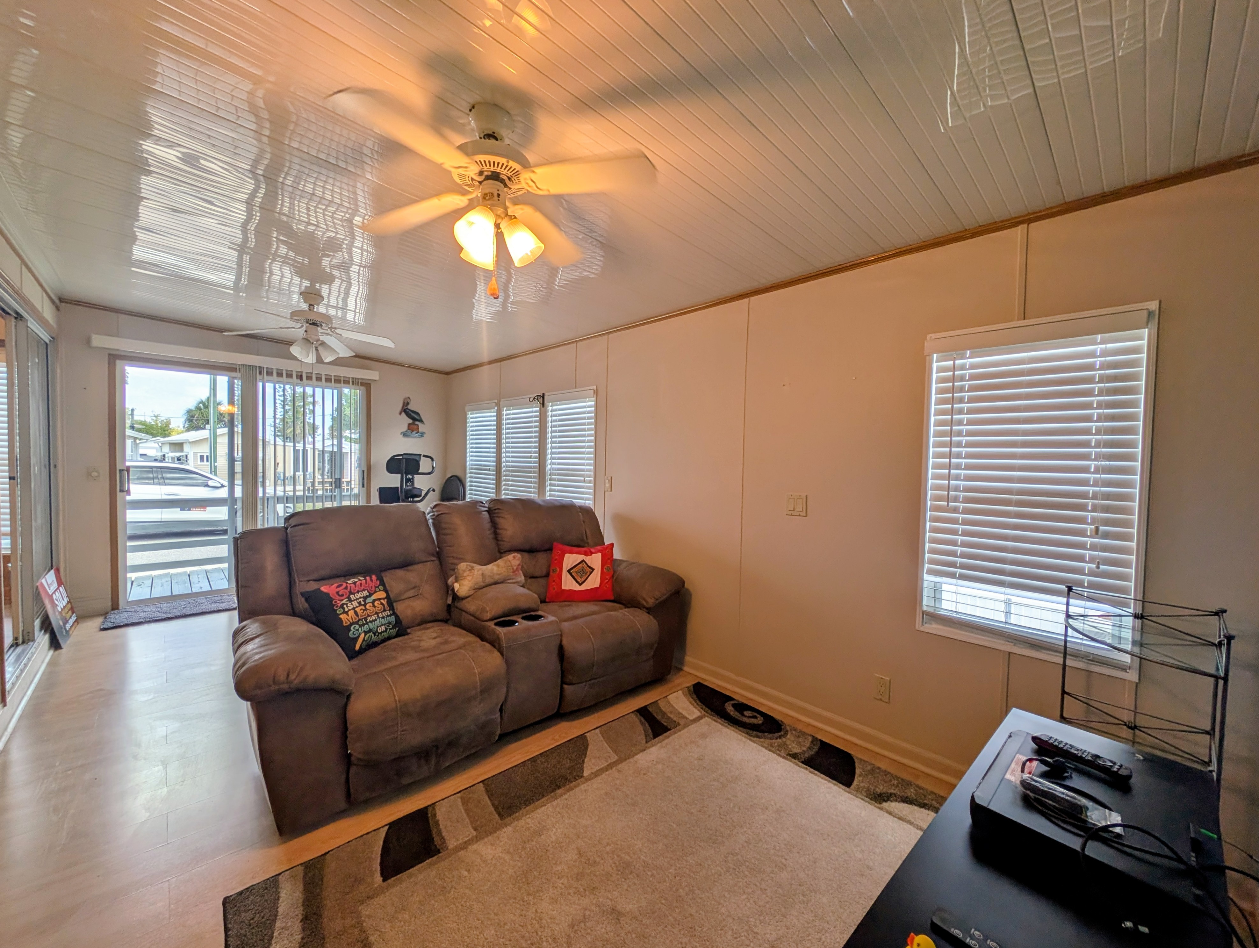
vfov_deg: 94.6
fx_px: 437
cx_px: 630
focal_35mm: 12
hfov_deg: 110.5
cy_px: 474
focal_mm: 2.23
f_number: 1.95
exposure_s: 1/120
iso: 43
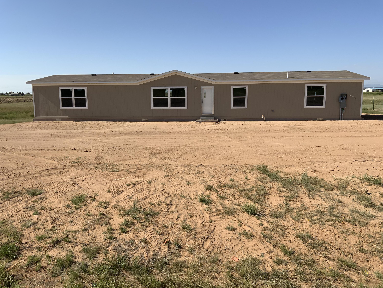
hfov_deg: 61.7
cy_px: 144
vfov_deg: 48.2
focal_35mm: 29
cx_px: 192
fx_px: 321
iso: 20
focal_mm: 3
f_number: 1.8
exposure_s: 1/2538
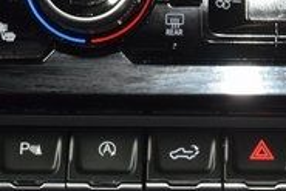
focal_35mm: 259
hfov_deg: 7.9
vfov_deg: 5.3
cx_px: 198
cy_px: -28
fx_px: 2061
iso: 1250
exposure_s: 1/25
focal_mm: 50
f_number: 4.5
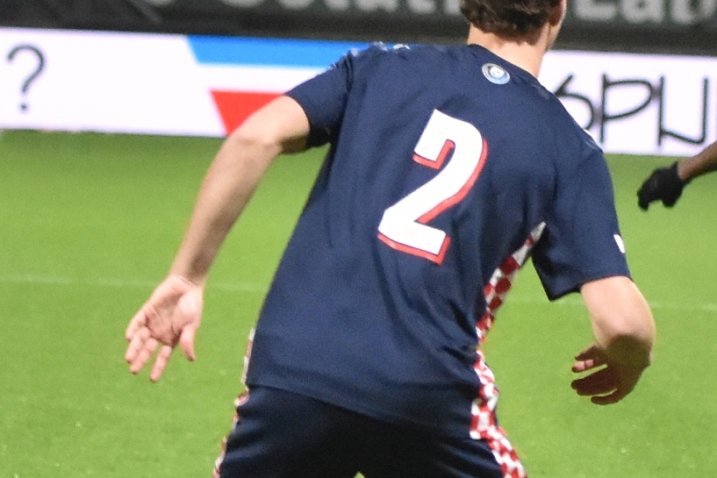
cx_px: 625
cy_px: 410
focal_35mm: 275
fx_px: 5478
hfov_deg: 7.5
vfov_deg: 5.0
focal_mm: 78
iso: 2500
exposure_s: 1/400
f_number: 2.8
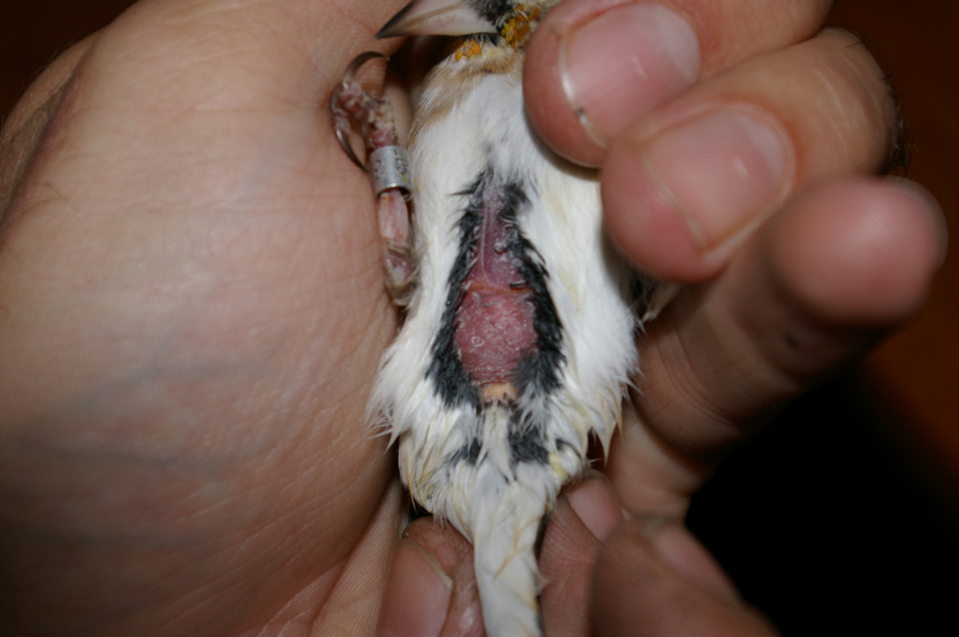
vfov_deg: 16.5
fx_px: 2196
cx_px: 480
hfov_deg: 24.6
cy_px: 318
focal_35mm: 82
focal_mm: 55
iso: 200
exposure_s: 1/60
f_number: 5.6
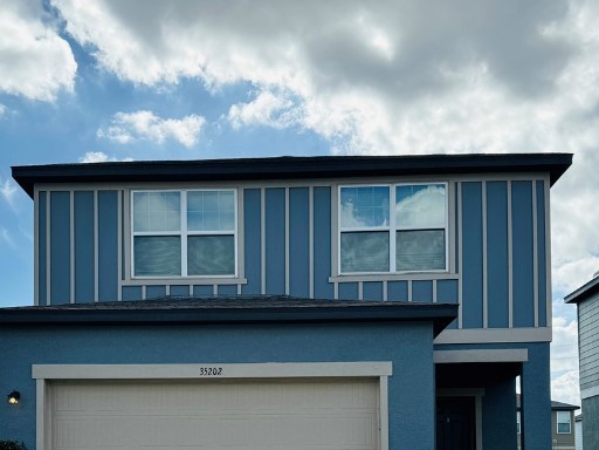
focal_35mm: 48
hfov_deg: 39.5
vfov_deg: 28.5
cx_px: 243
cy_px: 442
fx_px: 831
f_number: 1.78
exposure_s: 1/5814
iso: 80
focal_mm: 6.86
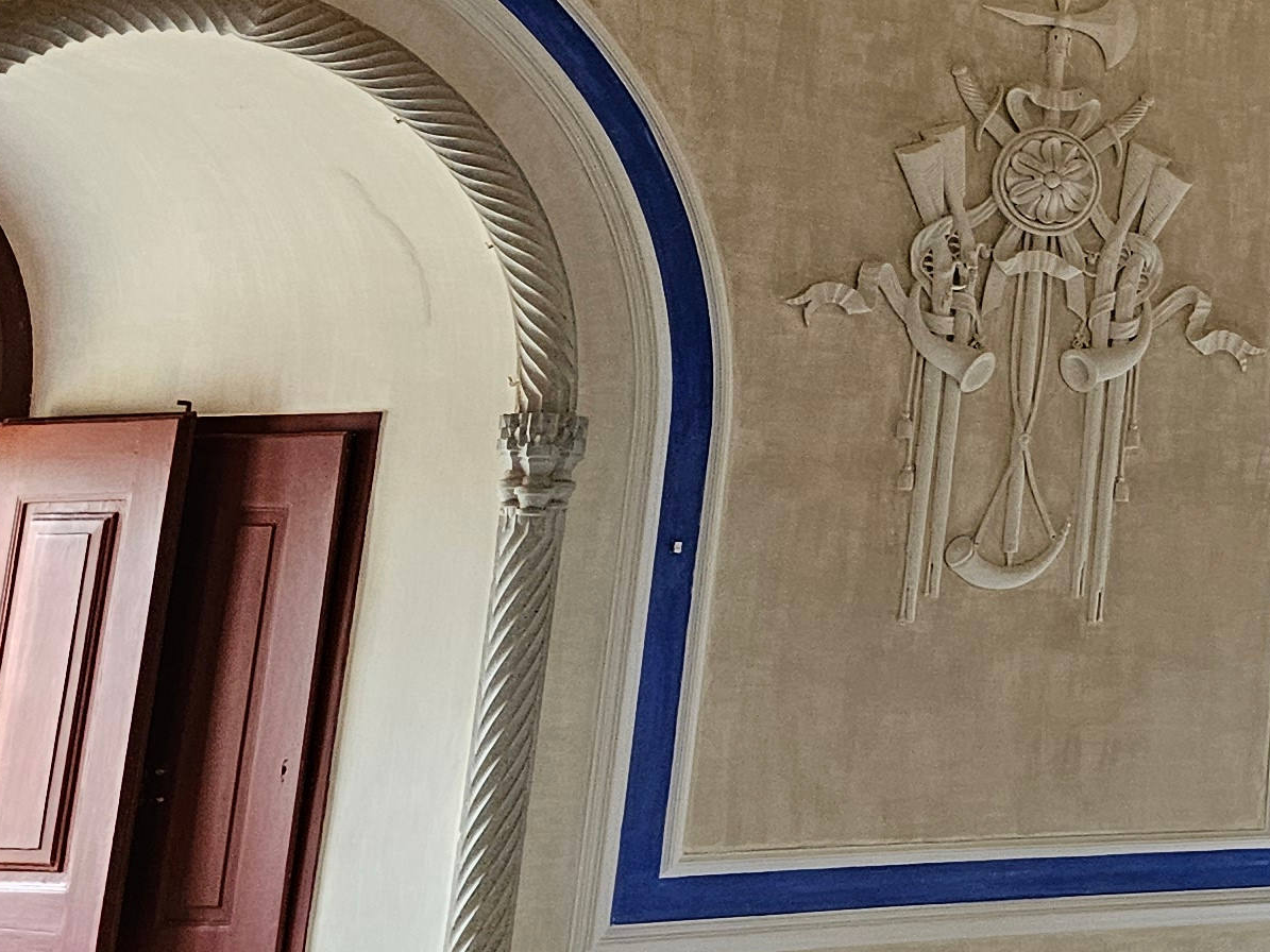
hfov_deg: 20.2
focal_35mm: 77
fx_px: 2825
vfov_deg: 18.7
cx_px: 2111
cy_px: 55
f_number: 1.7
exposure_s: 1/120
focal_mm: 6.3
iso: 250
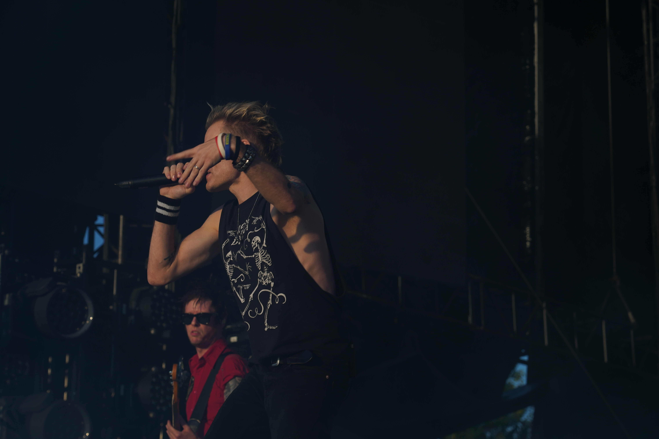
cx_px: 330
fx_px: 1922
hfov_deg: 19.5
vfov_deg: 13.0
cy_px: 220
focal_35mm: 105
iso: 100
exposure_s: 1/400
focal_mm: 105
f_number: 7.1
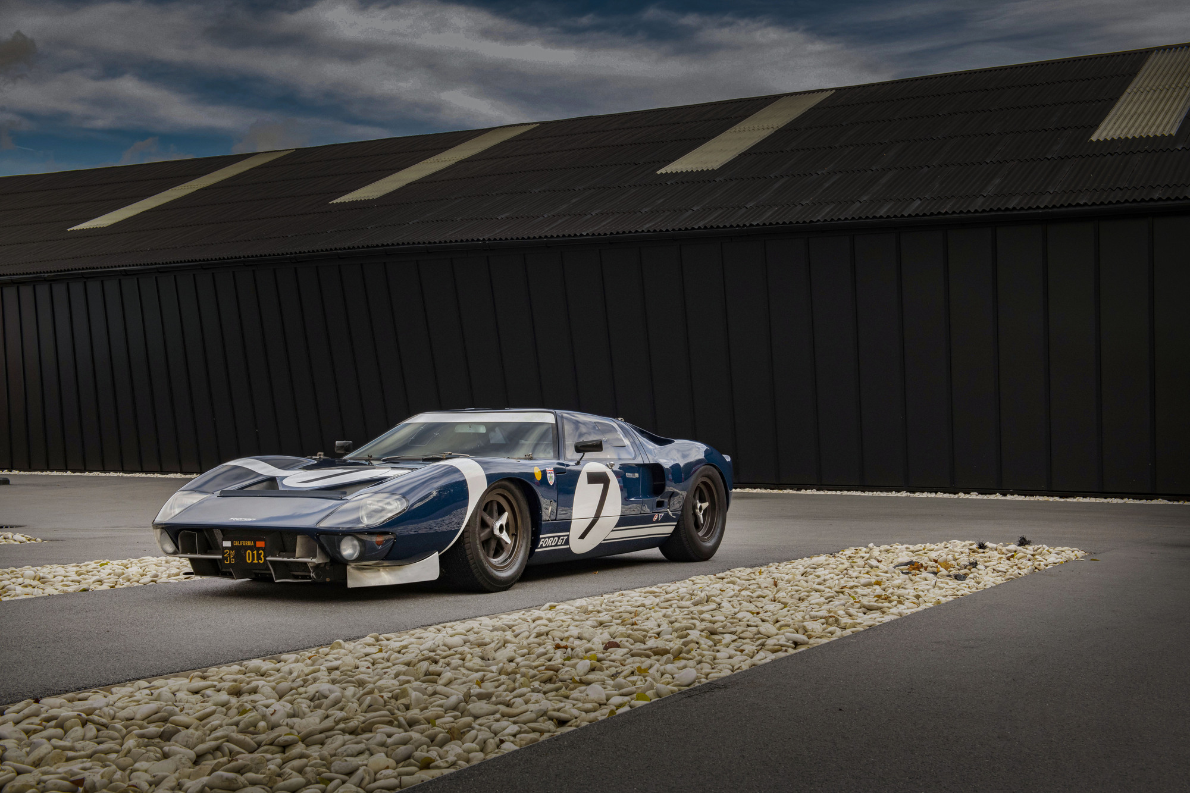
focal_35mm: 45
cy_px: 396
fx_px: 1487
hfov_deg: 43.6
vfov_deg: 29.9
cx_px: 595
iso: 1000
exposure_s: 1/200
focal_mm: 45
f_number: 8
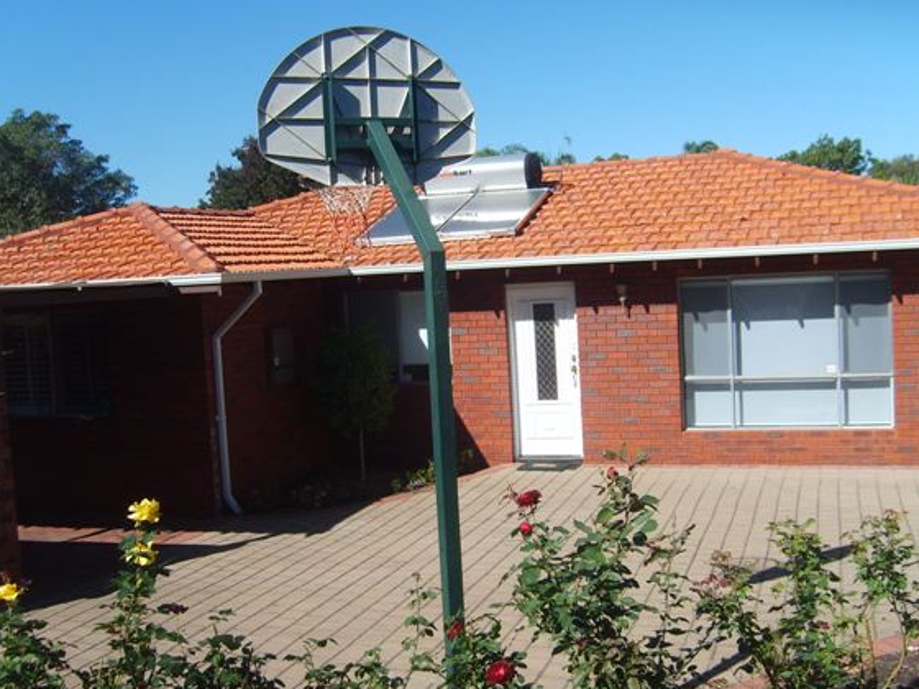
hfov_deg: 46.8
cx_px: 464
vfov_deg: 36.0
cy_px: 336
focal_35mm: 40
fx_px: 1062
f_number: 2.8
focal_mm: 5.8
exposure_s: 1/1000
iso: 50
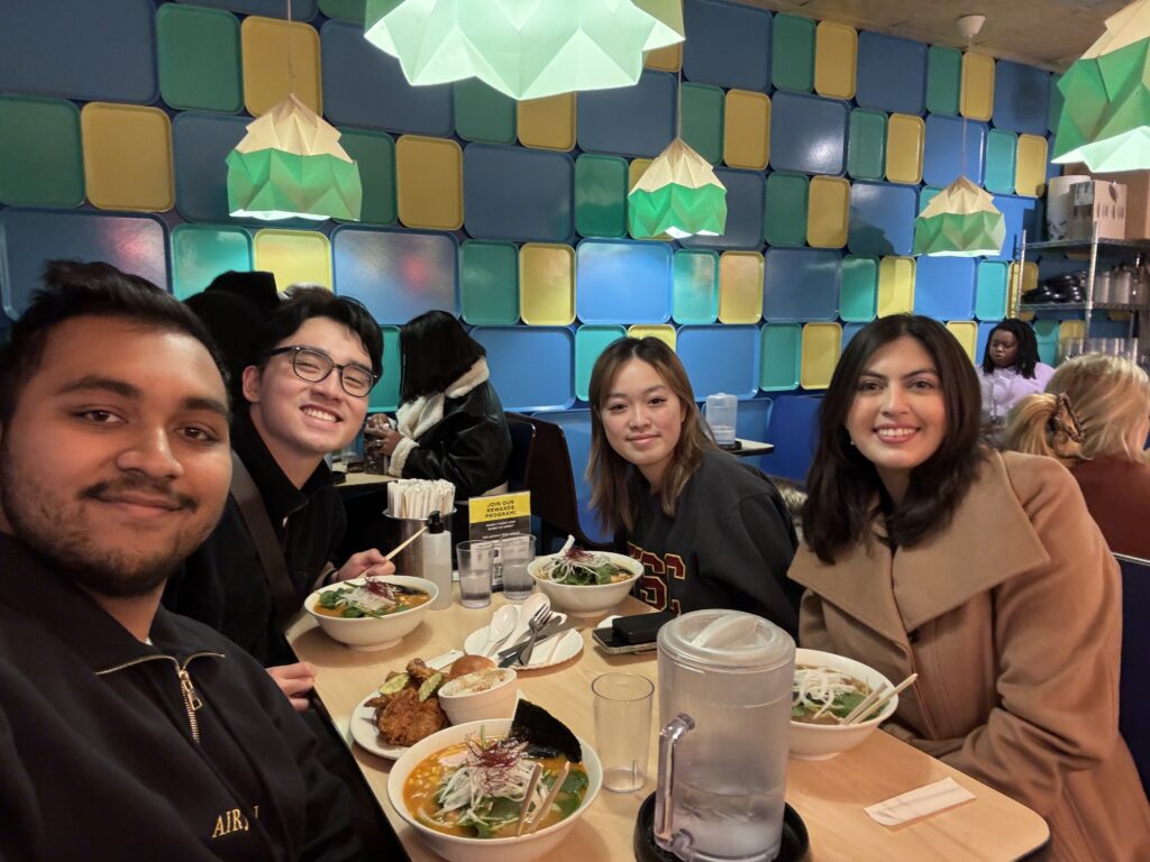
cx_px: 575
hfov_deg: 73.9
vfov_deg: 58.9
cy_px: 431
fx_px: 764
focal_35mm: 23
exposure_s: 1/30
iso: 320
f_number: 1.9
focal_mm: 2.69
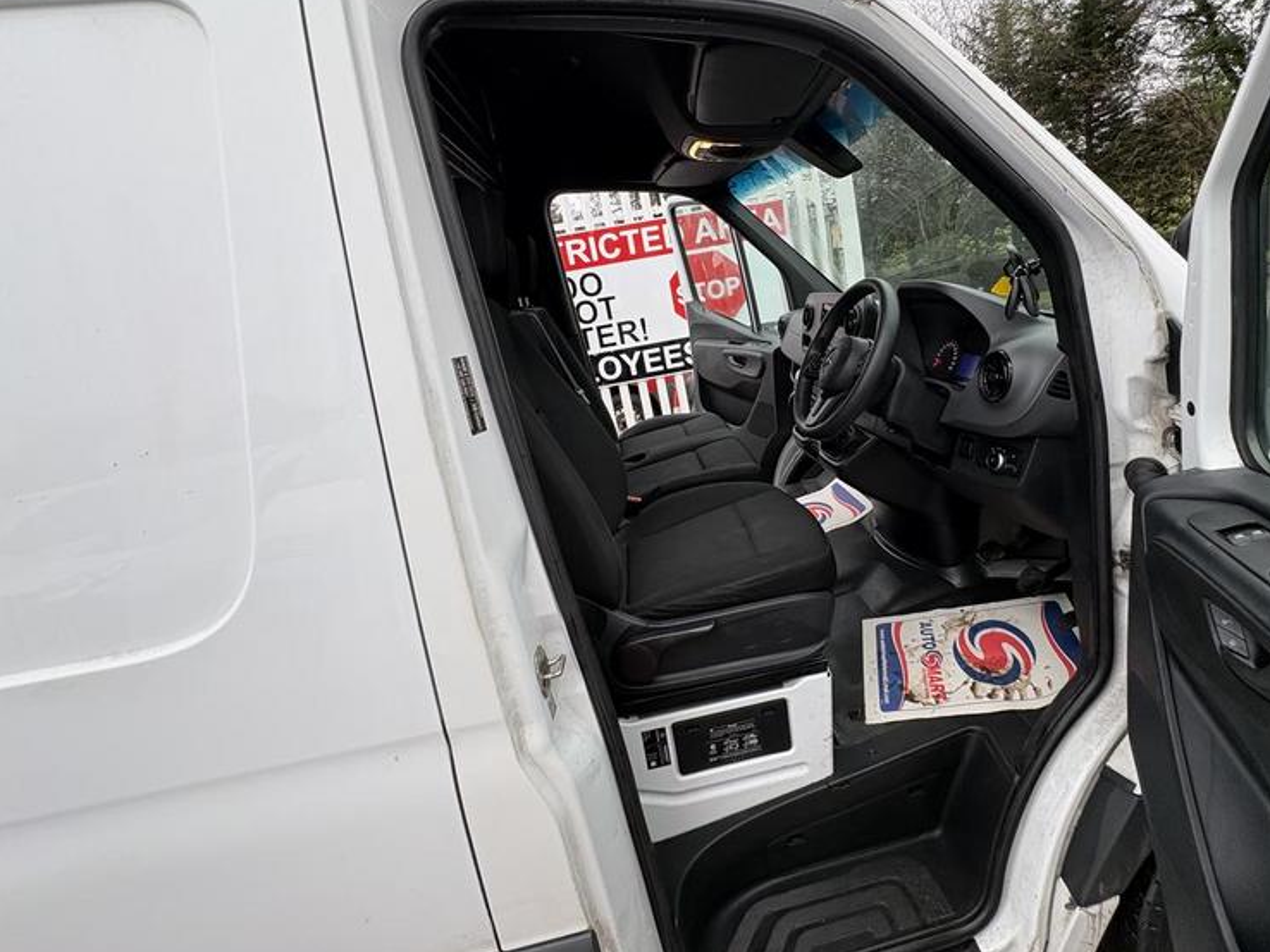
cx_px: 712
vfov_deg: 74.1
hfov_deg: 90.6
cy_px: 393
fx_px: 623
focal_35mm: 17
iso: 80
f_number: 2.2
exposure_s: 1/99
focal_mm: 2.22
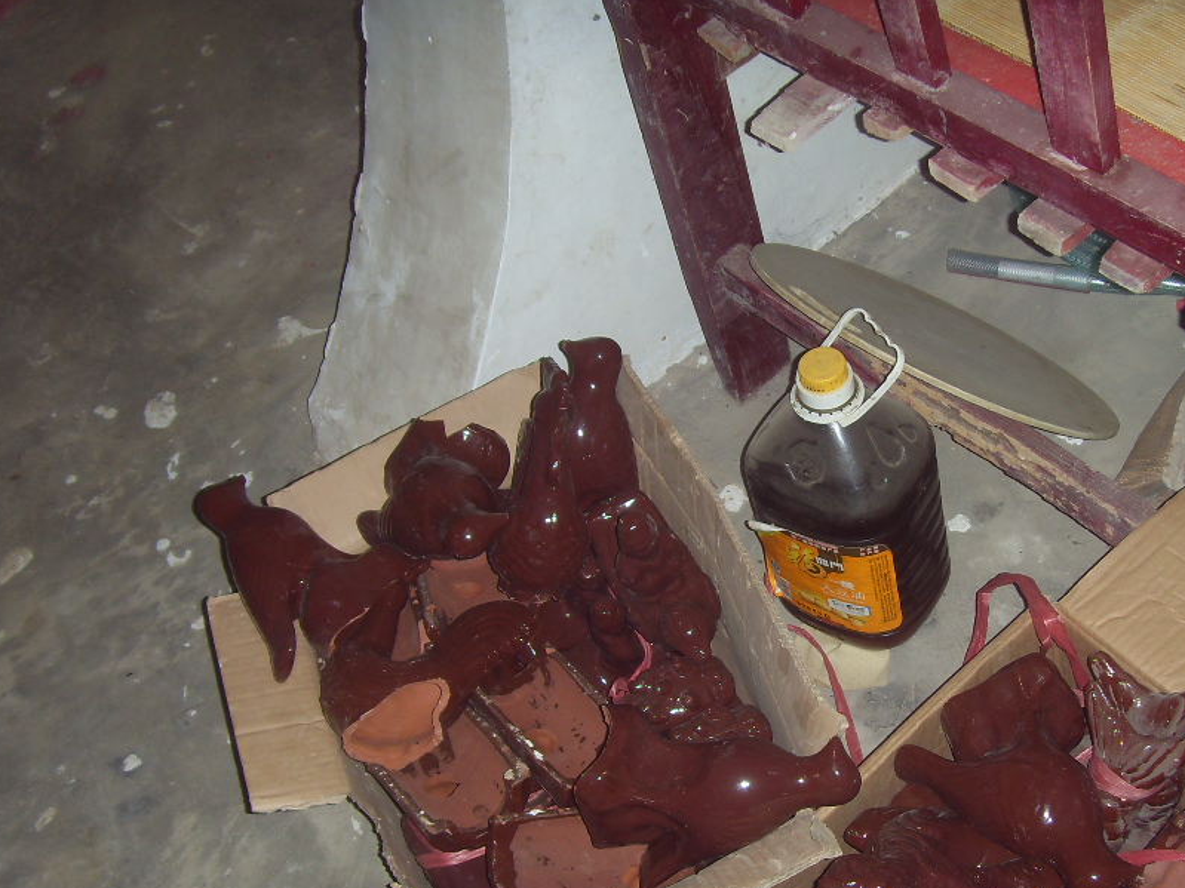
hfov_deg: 38.2
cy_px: 531
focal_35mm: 50
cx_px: 654
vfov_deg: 29.0
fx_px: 1711
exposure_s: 1/45
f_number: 3.5
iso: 100
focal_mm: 6.6
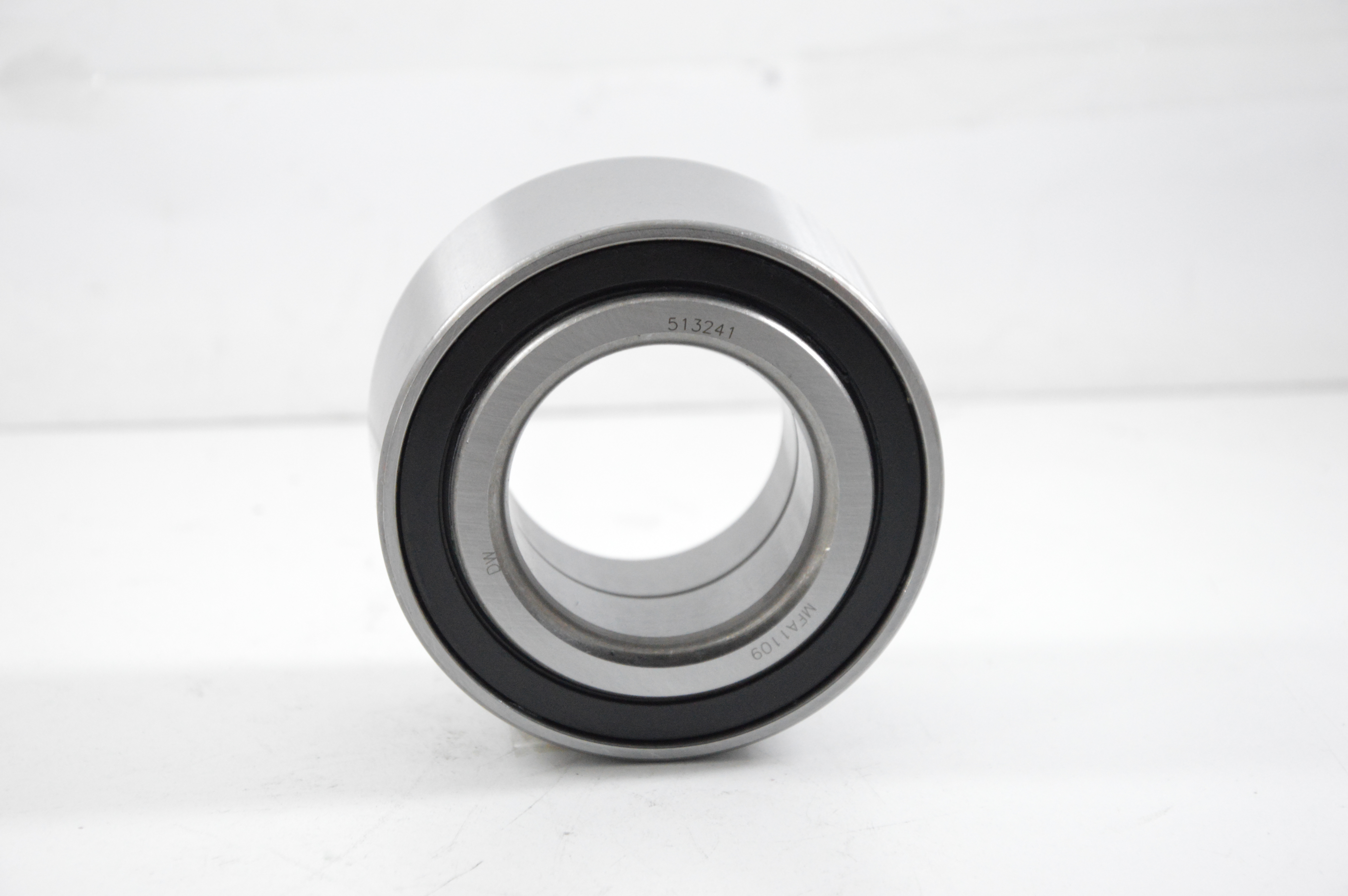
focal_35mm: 120
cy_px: 448
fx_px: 4489
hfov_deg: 17.1
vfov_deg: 11.4
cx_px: 674
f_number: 7.1
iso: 3200
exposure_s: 1/100
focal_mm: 80
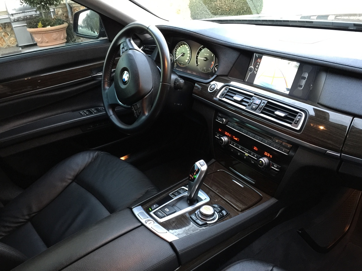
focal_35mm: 29
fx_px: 303
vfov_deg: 48.2
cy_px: 136
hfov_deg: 61.7
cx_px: 181
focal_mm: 4.15
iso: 125
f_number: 2.2
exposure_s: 1/10
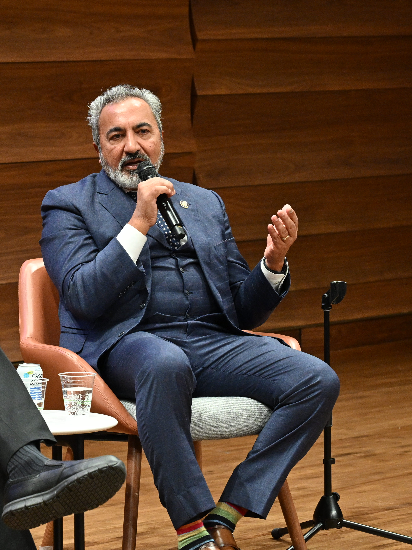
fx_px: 3142
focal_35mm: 198
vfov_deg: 10.0
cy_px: 274
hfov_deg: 7.5
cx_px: 17
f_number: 5.6
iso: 2000
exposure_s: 1/250
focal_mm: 91
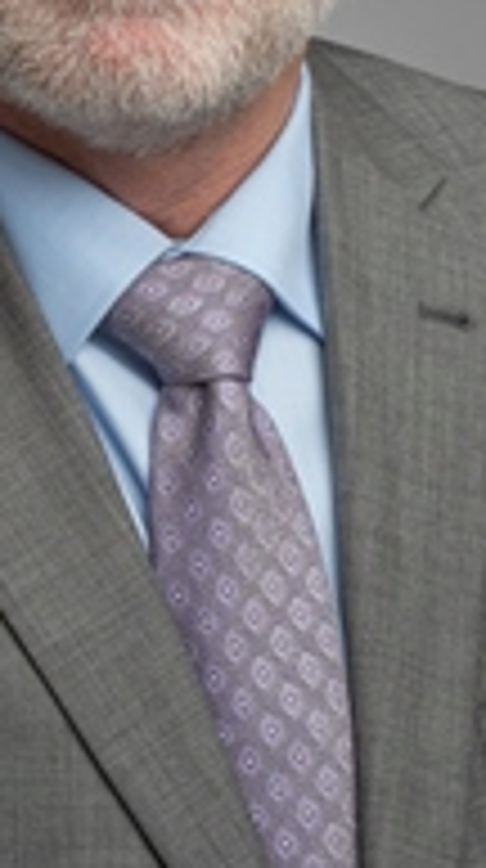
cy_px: 74
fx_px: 6233
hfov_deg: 4.5
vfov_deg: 7.9
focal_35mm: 271
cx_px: 148
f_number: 7.1
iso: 64
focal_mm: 60
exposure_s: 1/160
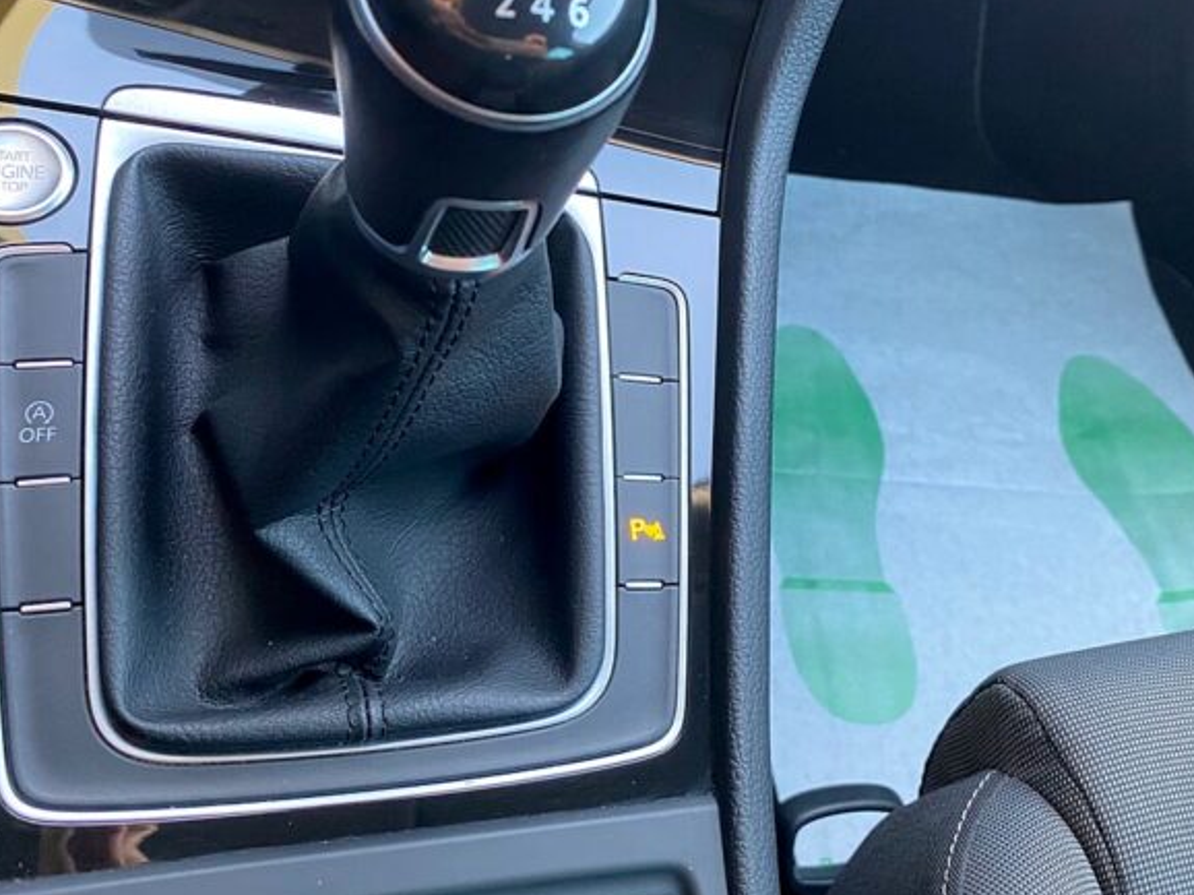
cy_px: 368
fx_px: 1241
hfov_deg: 51.2
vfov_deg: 39.5
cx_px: 680
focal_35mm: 36
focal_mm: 4.25
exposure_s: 1/60
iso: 400
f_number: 1.8
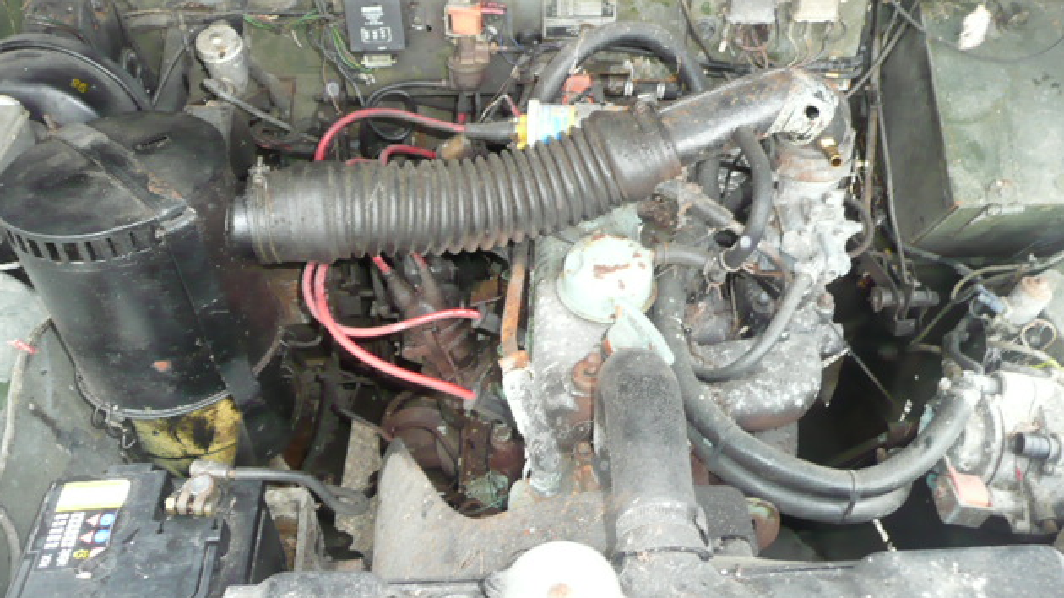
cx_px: 534
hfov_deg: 62.6
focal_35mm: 31
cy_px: 255
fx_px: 874
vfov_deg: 37.7
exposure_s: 1/30
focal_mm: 4.6
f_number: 3.3
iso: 200
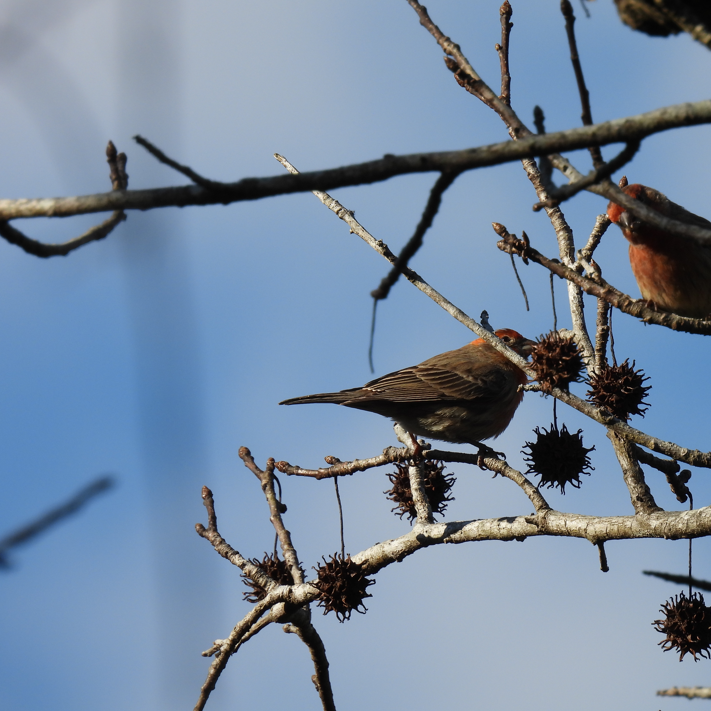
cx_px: 445
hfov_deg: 1.4
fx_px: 30163
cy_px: 355
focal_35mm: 1298
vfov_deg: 1.4
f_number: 5.6
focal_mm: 196
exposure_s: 1/500
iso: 100
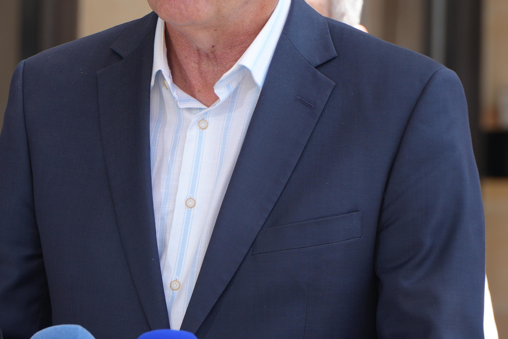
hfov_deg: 7.7
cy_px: 90
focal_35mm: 269
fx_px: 3795
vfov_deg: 5.1
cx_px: 165
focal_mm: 93
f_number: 4.5
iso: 100
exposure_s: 1/320
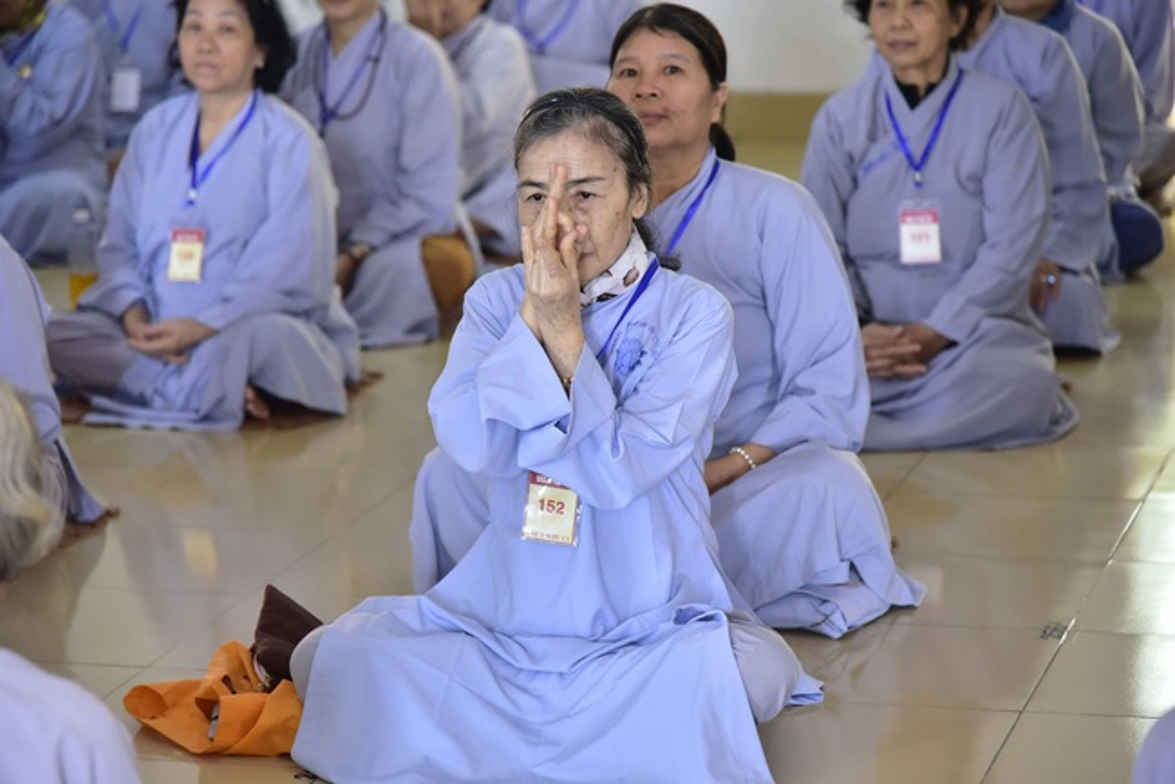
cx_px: 588
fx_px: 3918
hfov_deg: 17.1
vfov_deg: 11.4
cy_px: 392
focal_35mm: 120
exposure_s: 1/60
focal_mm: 120
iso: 2000
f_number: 4
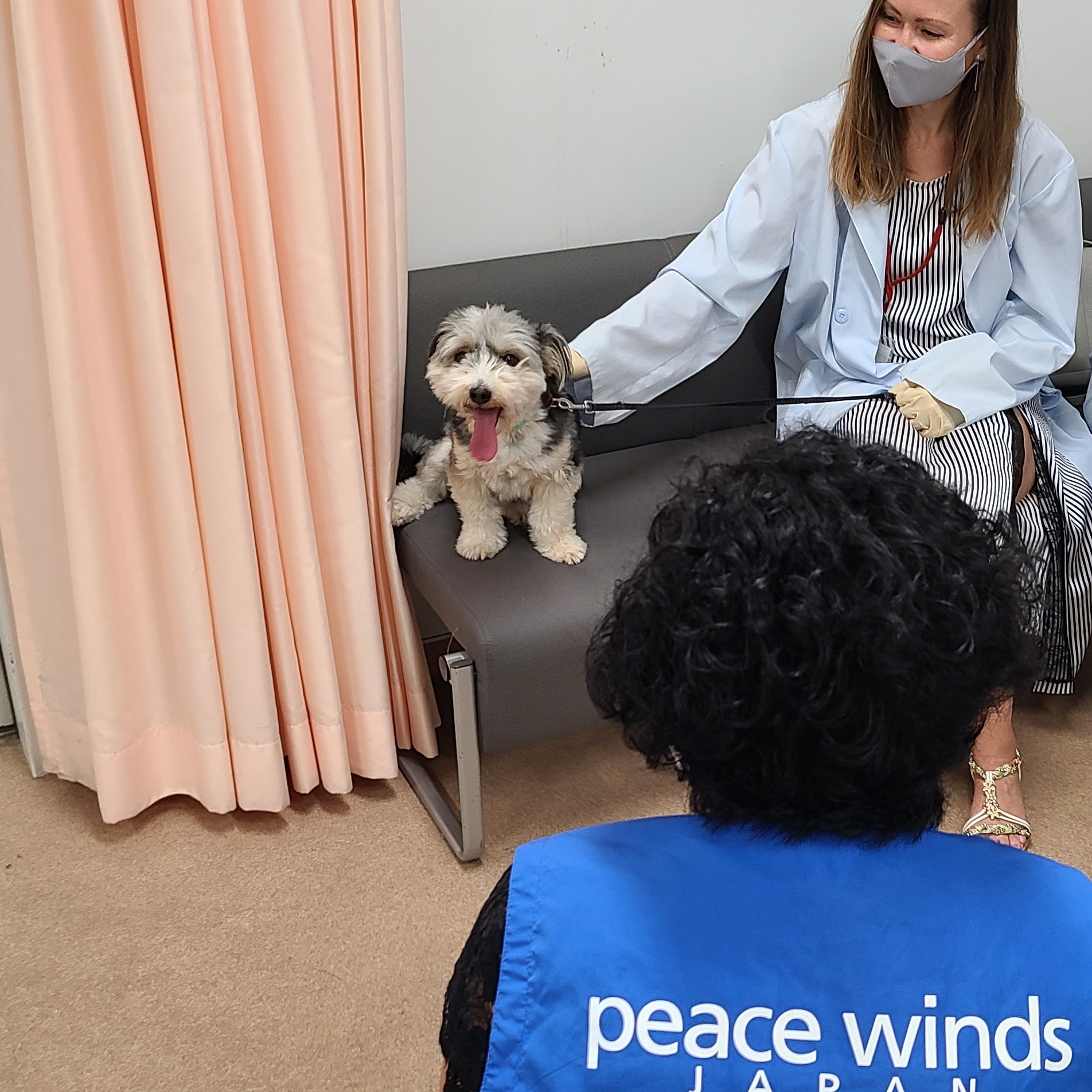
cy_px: 566
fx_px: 1392
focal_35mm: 39
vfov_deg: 42.8
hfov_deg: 40.6
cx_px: 909
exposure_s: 1/50
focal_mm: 5.4
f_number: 1.8
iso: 80
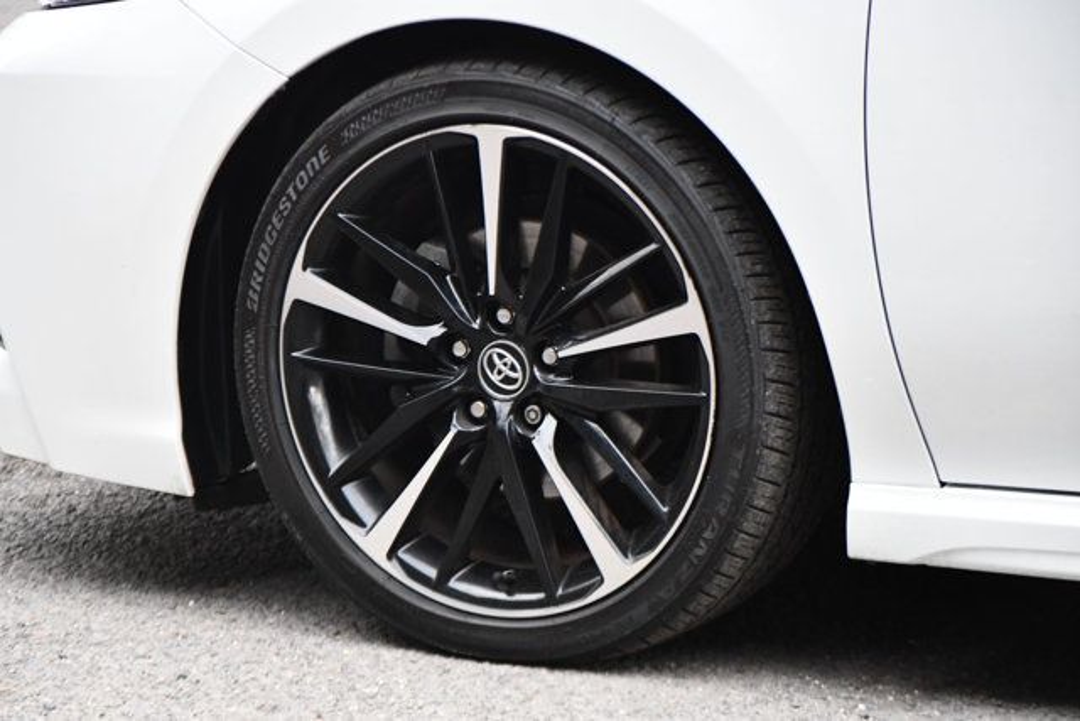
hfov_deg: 12.2
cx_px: 540
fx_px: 5041
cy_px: 360
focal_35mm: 168
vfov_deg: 8.2
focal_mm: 112
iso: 3200
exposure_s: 1/125
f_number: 4.8
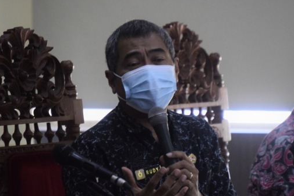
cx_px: 165
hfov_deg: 5.1
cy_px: 108
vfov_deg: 3.4
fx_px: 3300
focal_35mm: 404
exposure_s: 1/100
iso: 6400
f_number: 5.6
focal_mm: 200
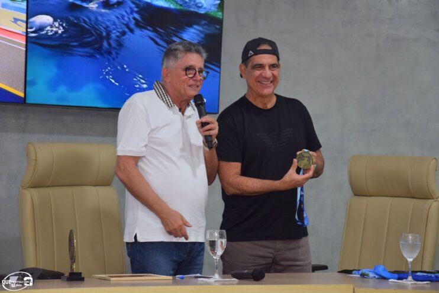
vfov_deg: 10.8
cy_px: 146
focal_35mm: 128
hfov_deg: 16.1
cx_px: 220
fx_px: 1555
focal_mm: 85
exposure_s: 1/80
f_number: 5.6
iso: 800
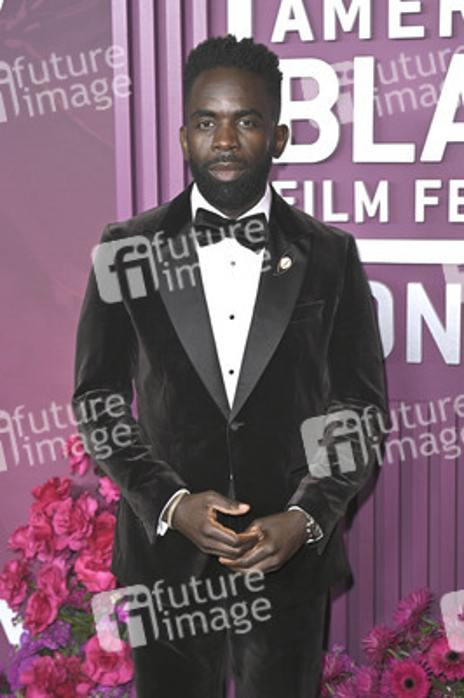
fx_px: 1239
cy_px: 349
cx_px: 232
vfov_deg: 31.4
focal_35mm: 64
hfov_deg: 21.2
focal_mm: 64
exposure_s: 1/320
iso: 2000
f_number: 5.6
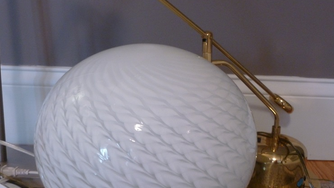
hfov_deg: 50.5
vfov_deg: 29.5
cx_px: 173
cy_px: 124
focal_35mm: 40
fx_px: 354
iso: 400
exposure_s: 1/13
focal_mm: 6.1
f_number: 3.6
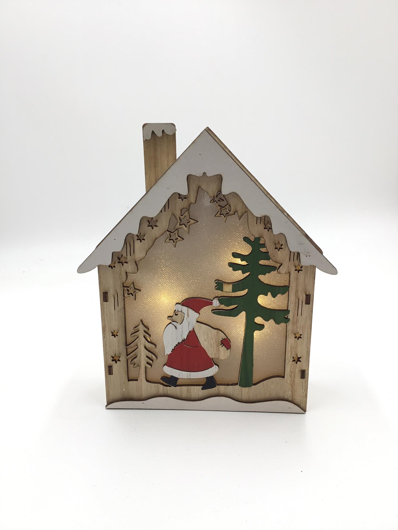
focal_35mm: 31
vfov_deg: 58.4
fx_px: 475
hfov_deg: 45.4
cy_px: 265
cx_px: 199
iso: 25
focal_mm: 3.3
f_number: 2.4
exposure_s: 1/115
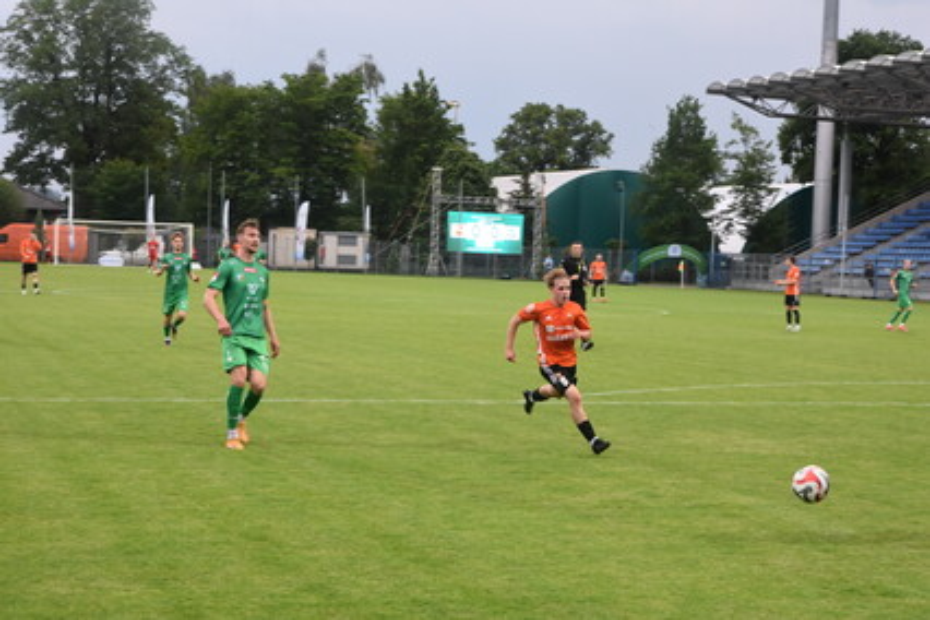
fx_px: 1937
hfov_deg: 27.0
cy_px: 310
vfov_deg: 18.2
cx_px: 465
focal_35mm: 75
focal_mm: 50
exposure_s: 1/200
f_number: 7.1
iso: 1000
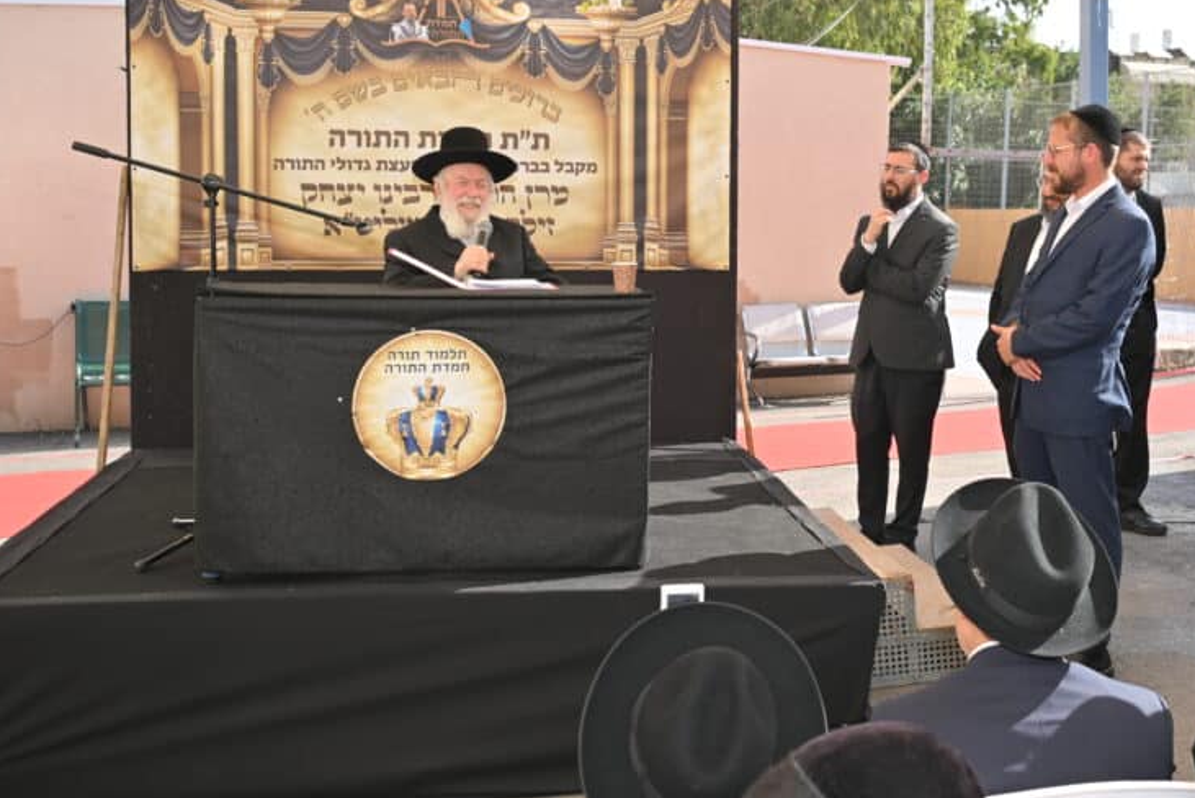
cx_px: 768
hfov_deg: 40.0
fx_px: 1627
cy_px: 258
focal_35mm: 49
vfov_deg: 27.4
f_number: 6.3
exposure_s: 1/160
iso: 100
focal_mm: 35
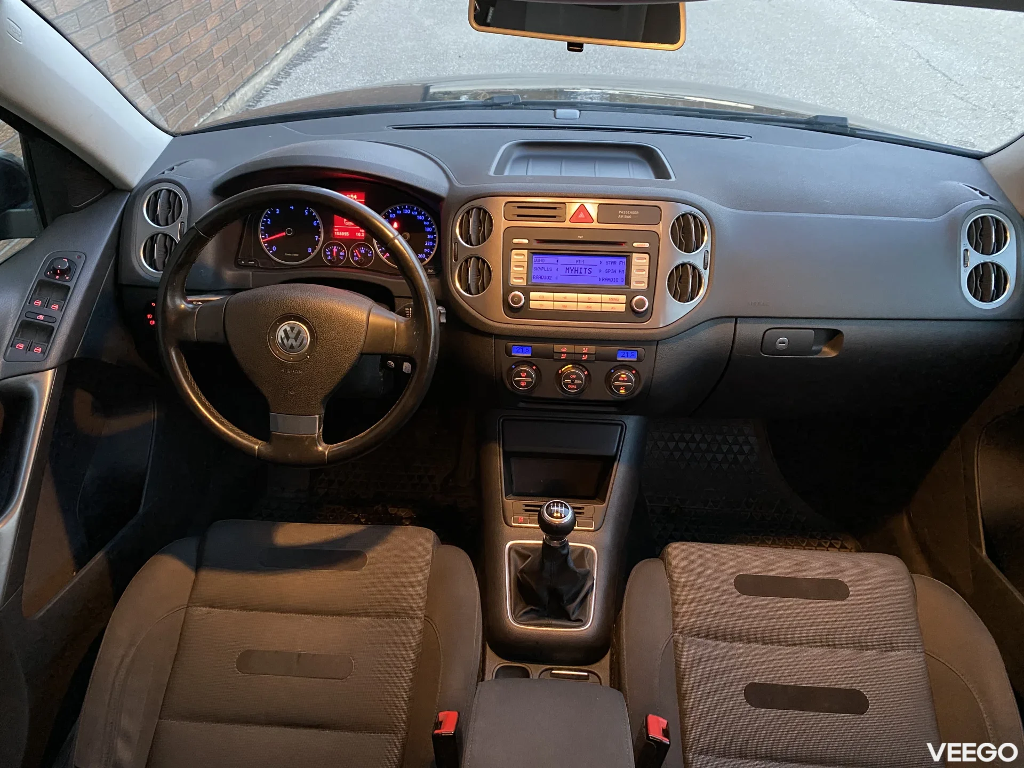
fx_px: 769
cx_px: 512
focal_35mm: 26
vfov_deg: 53.1
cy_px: 384
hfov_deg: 67.3
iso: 800
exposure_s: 1/30
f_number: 1.8
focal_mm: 4.25
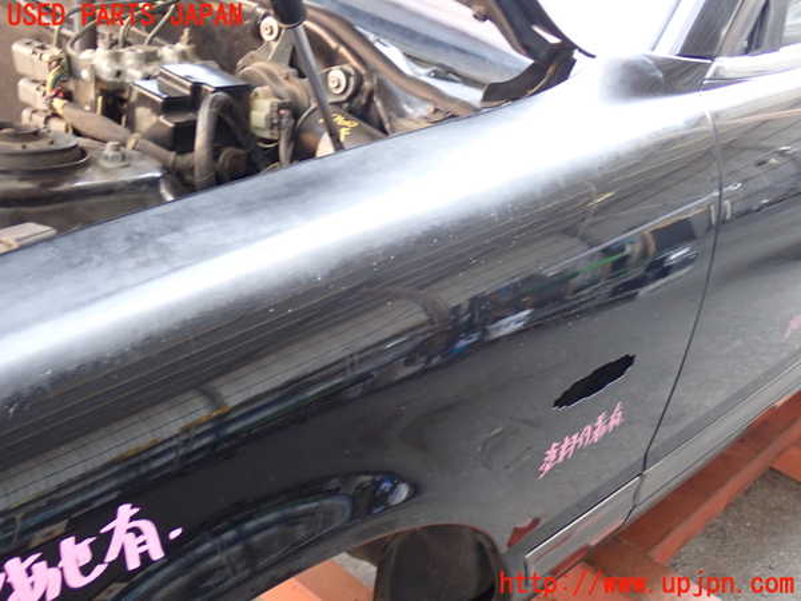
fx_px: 1088
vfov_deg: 30.9
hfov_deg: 40.4
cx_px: 400
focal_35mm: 47
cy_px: 300
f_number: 3.1
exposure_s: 1/50
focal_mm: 8.4
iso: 320
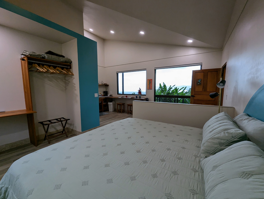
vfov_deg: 90.1
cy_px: 100
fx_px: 99
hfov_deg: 106.1
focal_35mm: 13
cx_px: 132
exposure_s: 1/120
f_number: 2.2
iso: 121
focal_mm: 1.95
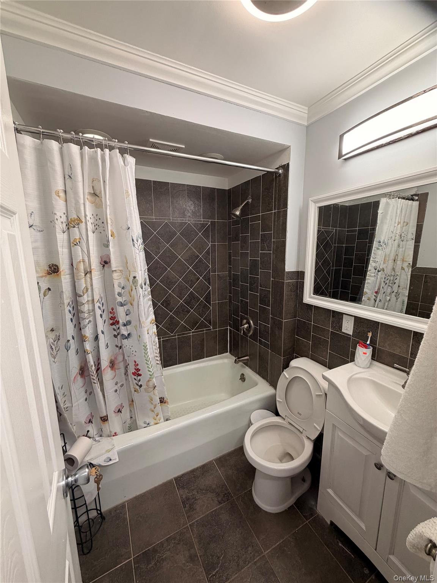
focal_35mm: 14
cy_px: 292
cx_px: 218
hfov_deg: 85.7
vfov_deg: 102.1
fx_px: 236
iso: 200
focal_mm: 2.22
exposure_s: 1/120
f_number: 2.2
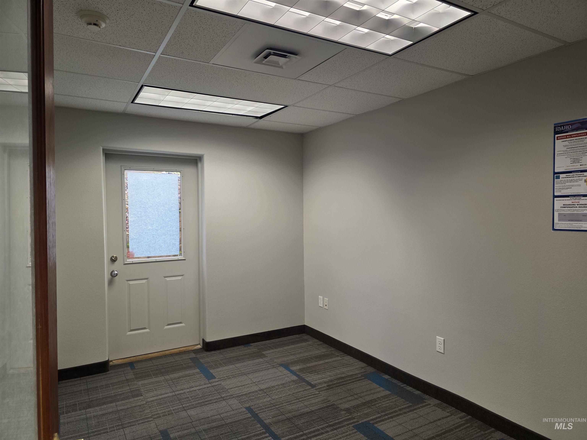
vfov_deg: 58.9
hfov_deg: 73.9
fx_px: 390
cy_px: 220
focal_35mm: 23
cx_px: 294
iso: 160
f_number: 1.7
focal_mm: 6.3
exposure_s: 1/120
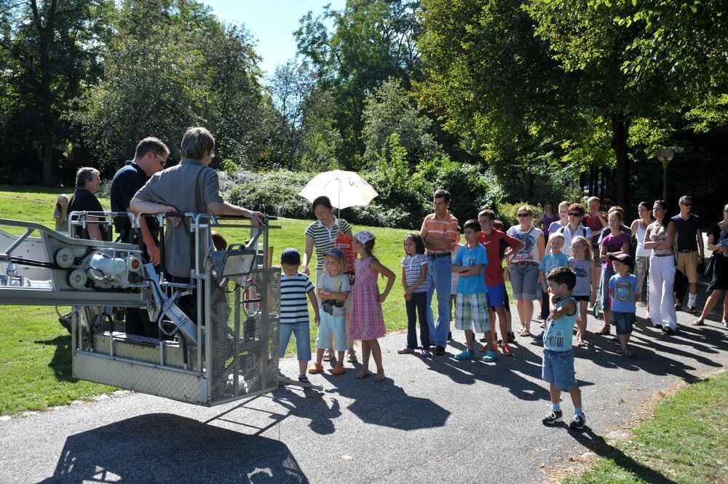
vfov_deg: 35.0
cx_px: 364
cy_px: 242
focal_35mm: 38
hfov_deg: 50.7
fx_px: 768
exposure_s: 1/350
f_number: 9.5
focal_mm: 38
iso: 200
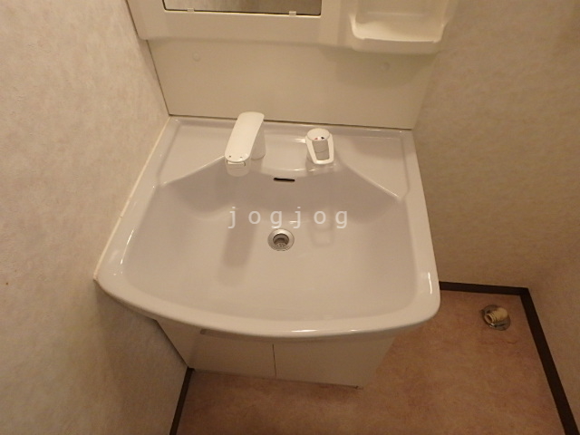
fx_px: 352
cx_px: 290
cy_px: 218
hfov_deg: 79.0
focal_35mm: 21
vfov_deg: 63.4
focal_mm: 3.7
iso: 500
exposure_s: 1/30
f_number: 3.5
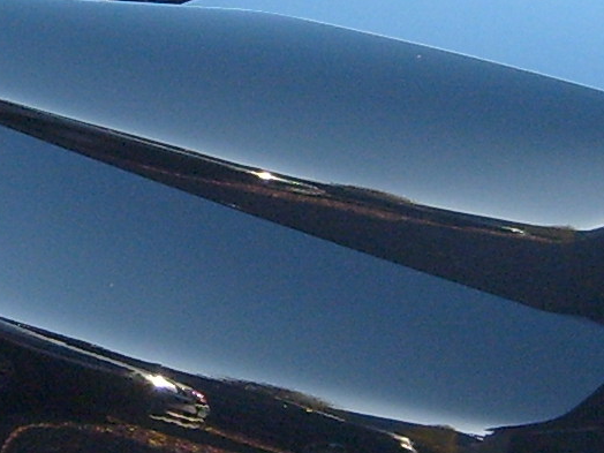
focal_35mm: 188
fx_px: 3280
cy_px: 146
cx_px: 96
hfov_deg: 10.5
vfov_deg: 7.9
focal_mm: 5.8
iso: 80
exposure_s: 1/180
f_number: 2.8
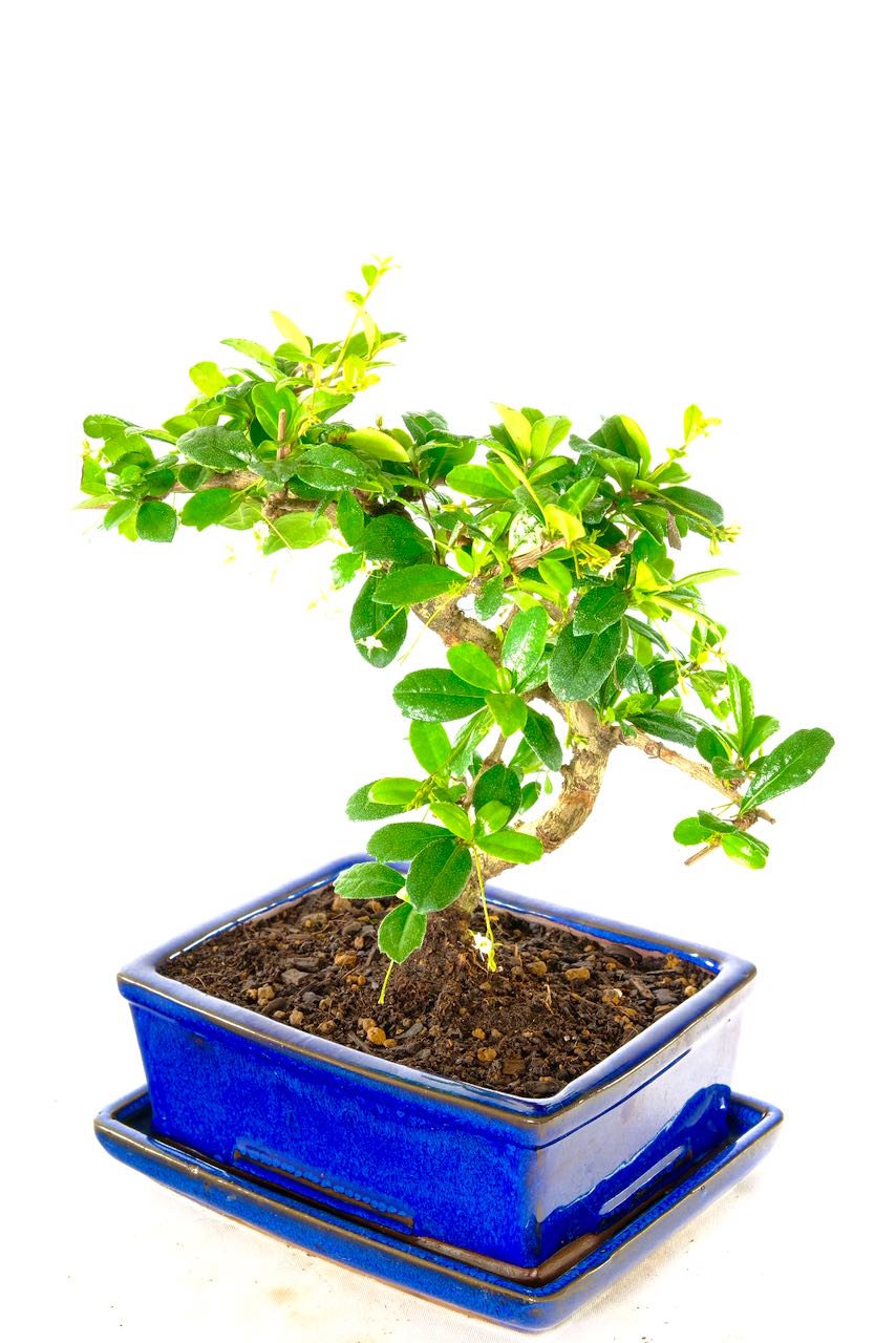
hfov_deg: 21.3
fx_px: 2388
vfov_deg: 31.4
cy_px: 672
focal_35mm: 64
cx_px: 448
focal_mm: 42.5
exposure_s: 1/8
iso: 1000
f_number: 11
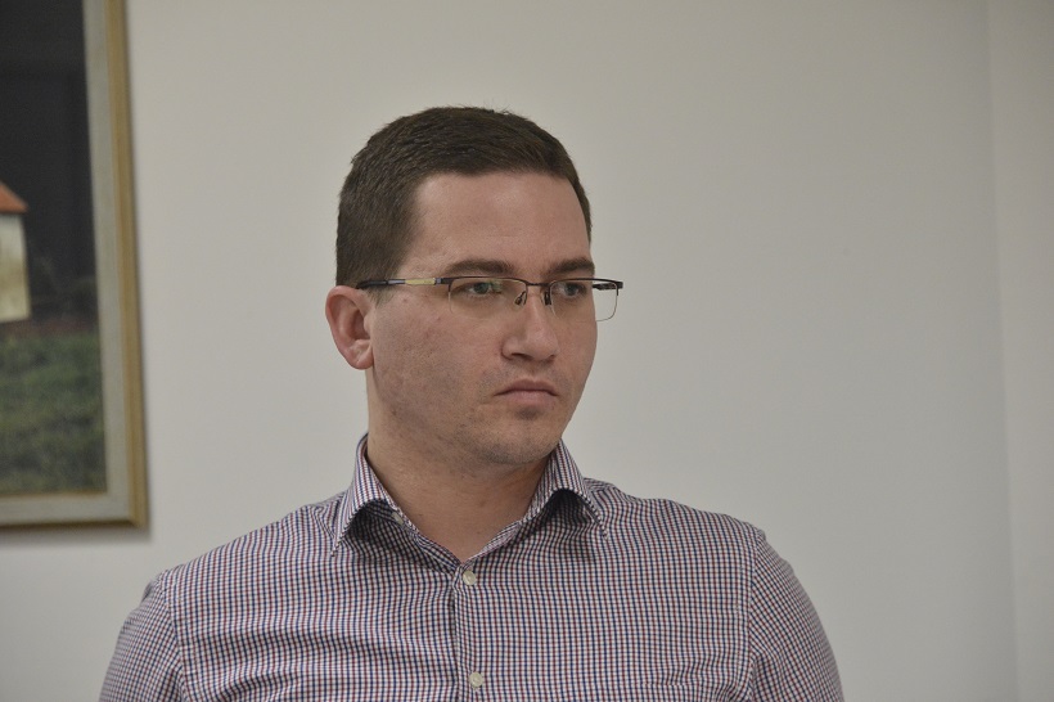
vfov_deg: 4.6
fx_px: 8779
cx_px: 527
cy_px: 351
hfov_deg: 6.9
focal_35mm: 300
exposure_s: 1/160
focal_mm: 300
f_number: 6.3
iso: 6400
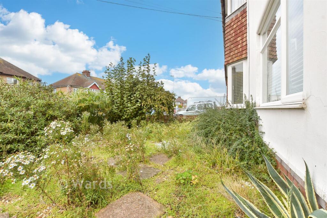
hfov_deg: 100.4
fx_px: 136
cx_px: 164
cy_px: 109
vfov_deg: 77.3
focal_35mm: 15
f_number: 8
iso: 400
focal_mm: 10
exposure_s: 1/250
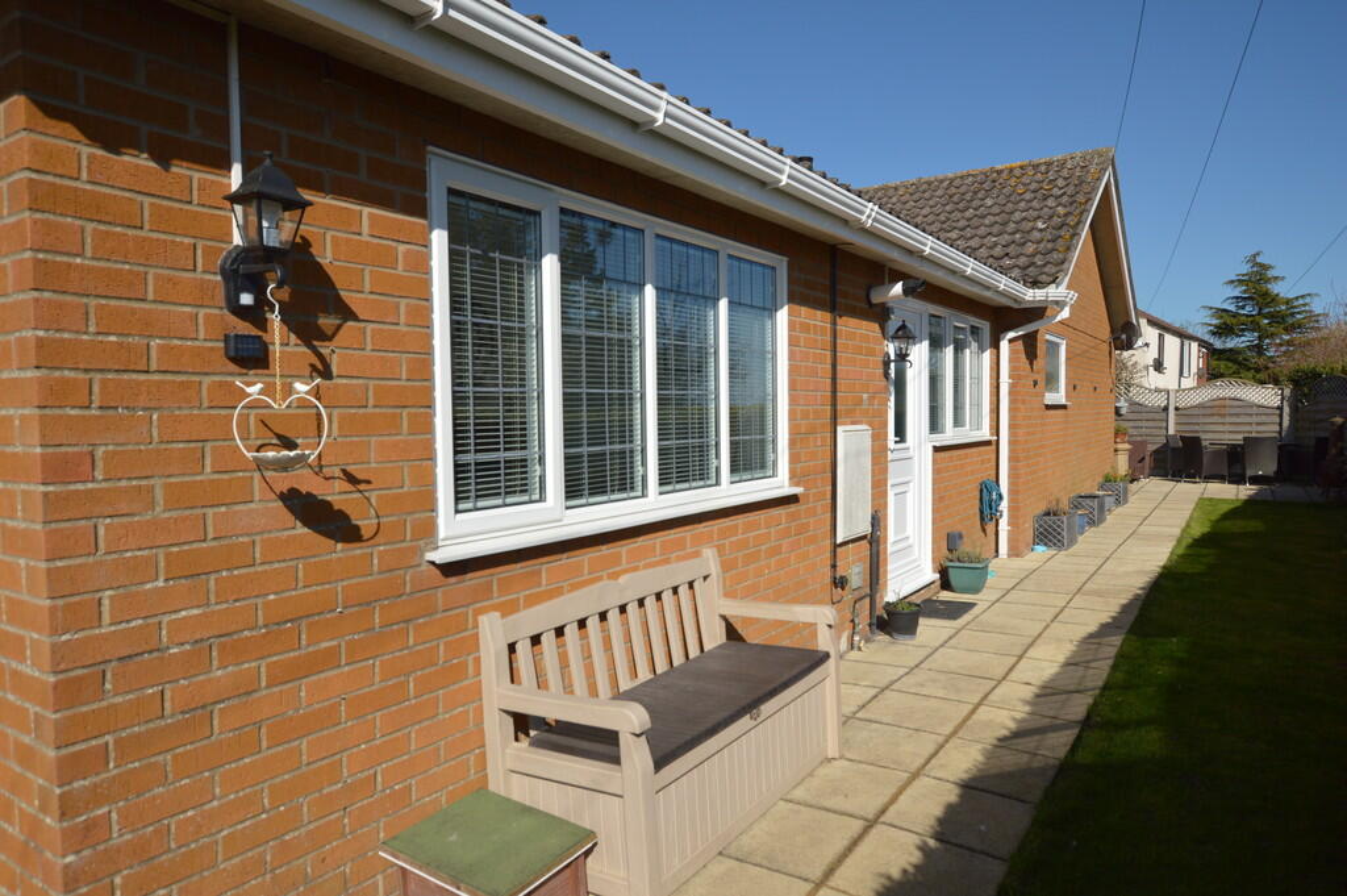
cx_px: 674
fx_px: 785
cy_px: 448
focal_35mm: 21
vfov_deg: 59.4
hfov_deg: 81.2
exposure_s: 1/1250
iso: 200
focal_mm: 14
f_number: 6.3
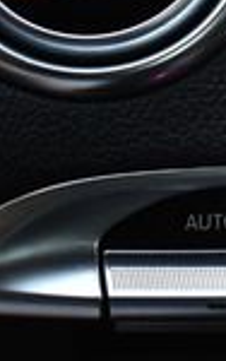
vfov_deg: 9.4
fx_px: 2174
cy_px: -43
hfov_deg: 5.7
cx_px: 611
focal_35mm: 221
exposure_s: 1/125
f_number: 4.5
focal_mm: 34
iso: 1100
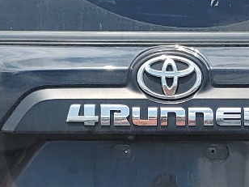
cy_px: 137
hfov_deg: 14.6
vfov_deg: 11.0
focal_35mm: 135
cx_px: 175
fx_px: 971
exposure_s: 1/5000
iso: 50
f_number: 1.5
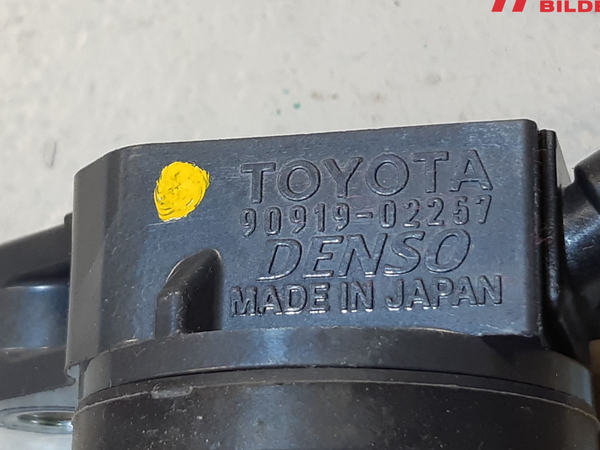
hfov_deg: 56.6
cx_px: 344
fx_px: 555
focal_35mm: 32
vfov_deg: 44.2
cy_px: 228
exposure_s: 1/50
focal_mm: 3.93
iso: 64
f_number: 1.7
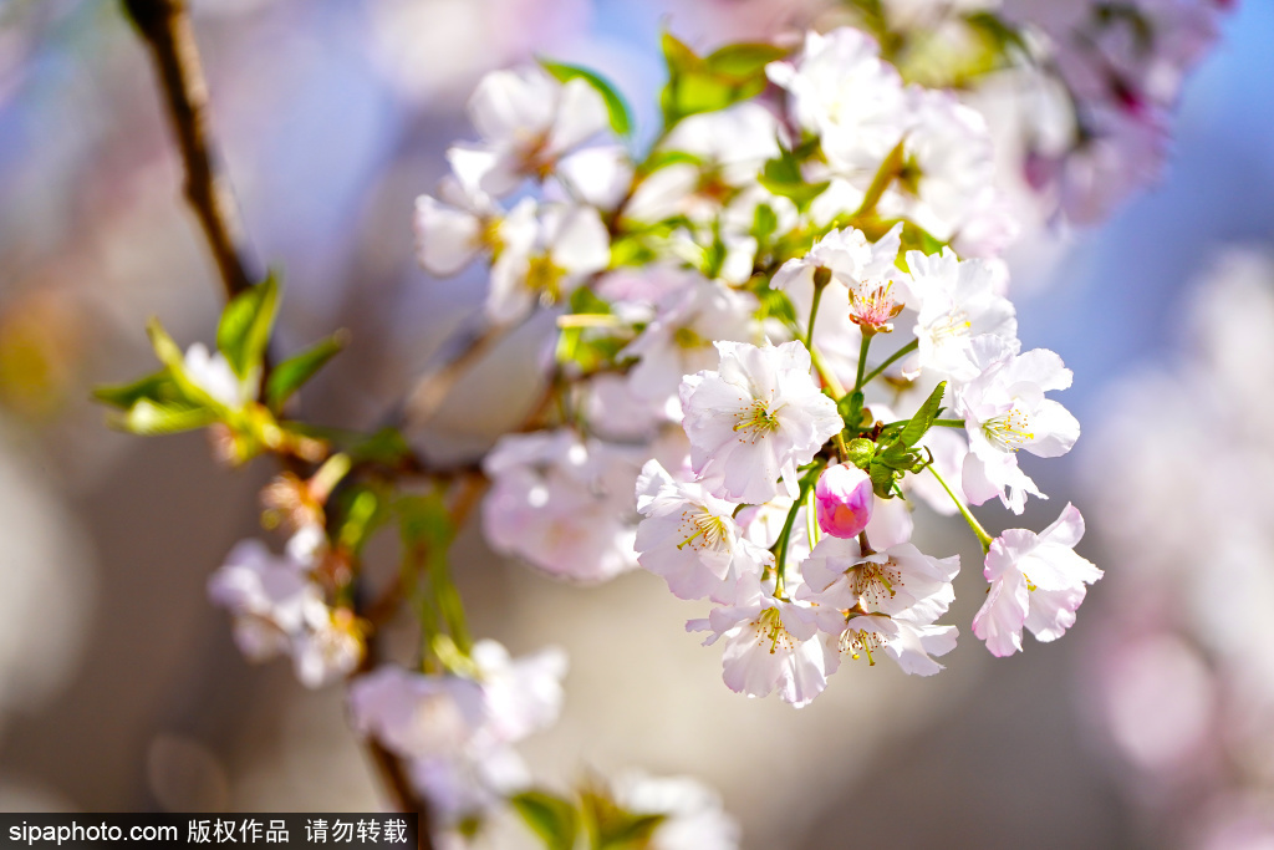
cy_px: 425
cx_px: 637
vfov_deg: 2.3
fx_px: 21235
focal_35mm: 600
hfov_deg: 3.4
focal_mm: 600
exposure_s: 1/1600
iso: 320
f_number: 6.3
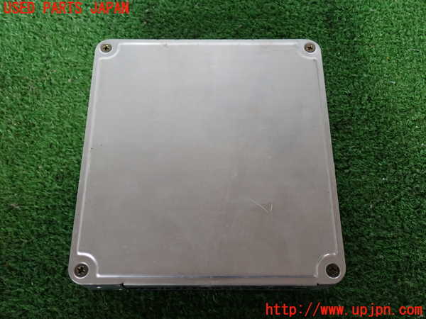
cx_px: 213
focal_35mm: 36
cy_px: 160
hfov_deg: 51.4
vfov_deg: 39.7
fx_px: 443
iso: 200
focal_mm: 6.37
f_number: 2.5
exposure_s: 1/40
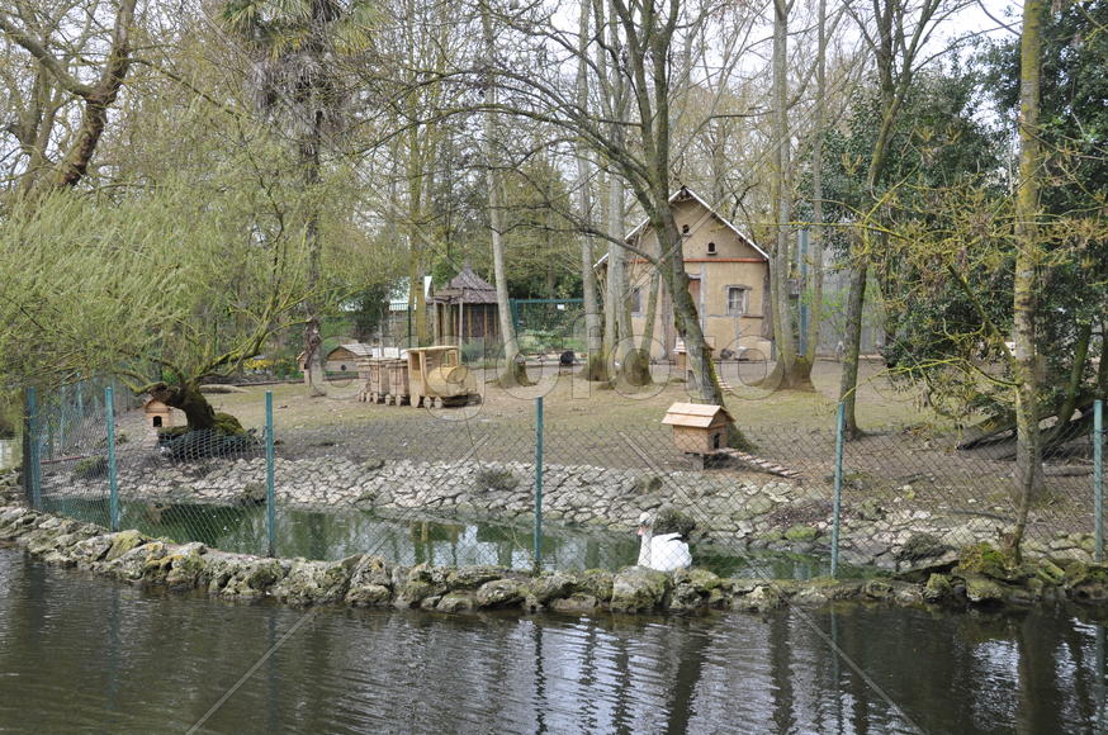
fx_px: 1245
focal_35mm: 40
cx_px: 554
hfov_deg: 48.0
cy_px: 368
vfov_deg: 32.9
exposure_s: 1/400
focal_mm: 27
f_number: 10
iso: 640
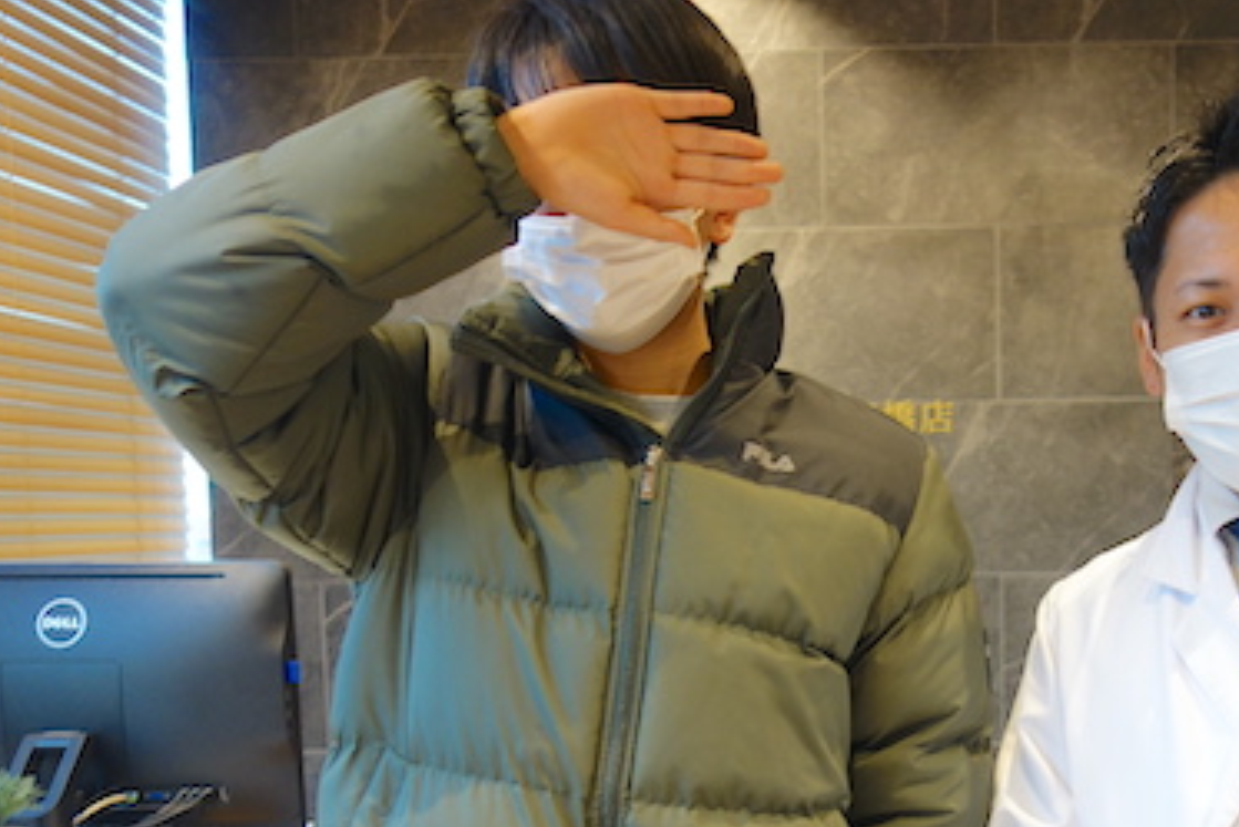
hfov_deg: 42.1
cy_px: 648
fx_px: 1549
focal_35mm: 45
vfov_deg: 29.3
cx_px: 947
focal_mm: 10.4
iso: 160
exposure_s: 1/30
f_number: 1.8
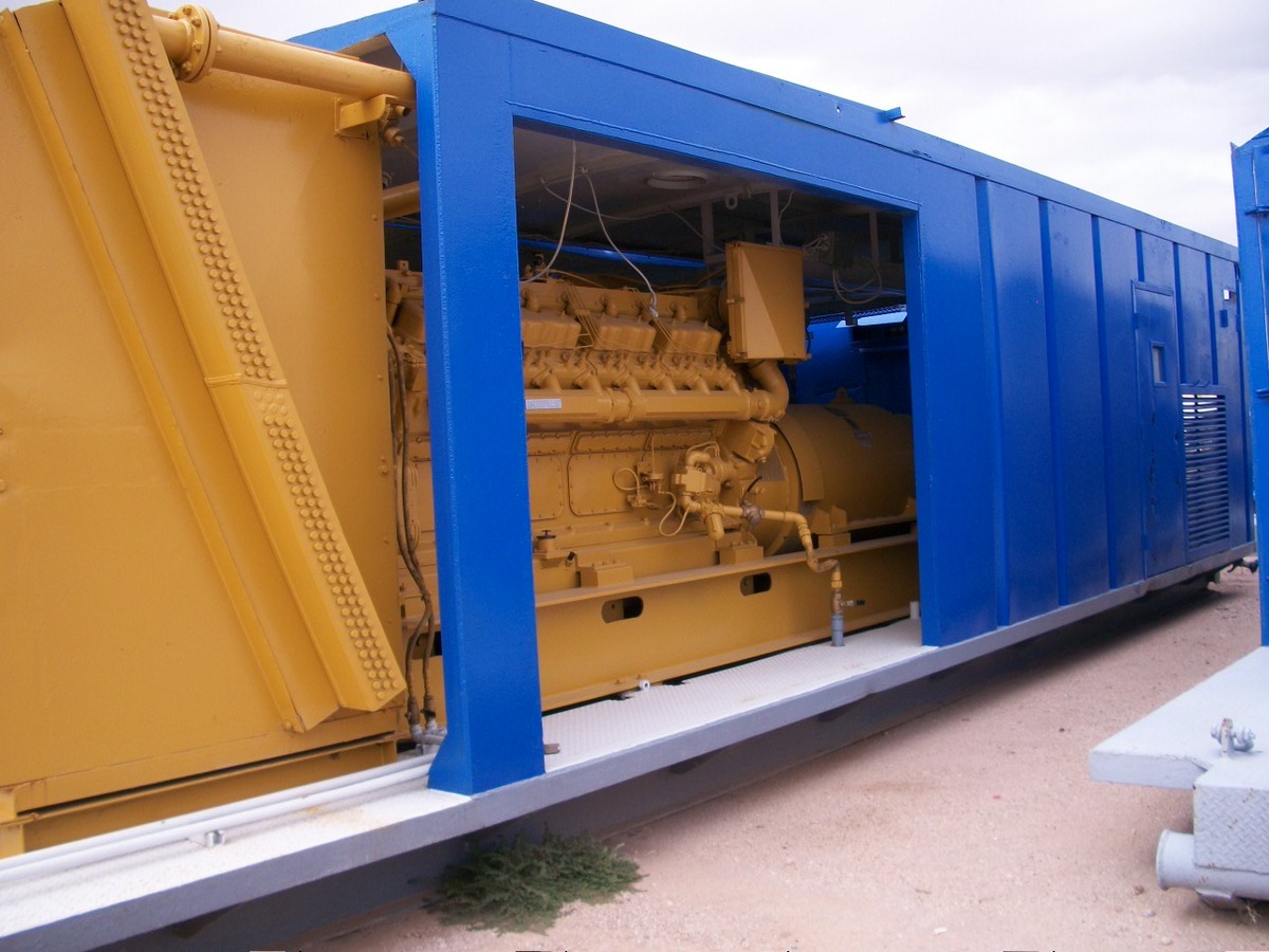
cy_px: 476
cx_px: 634
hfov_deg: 52.6
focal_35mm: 35
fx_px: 1283
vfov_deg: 40.7
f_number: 3.1
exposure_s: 1/640
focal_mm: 6.3
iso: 80
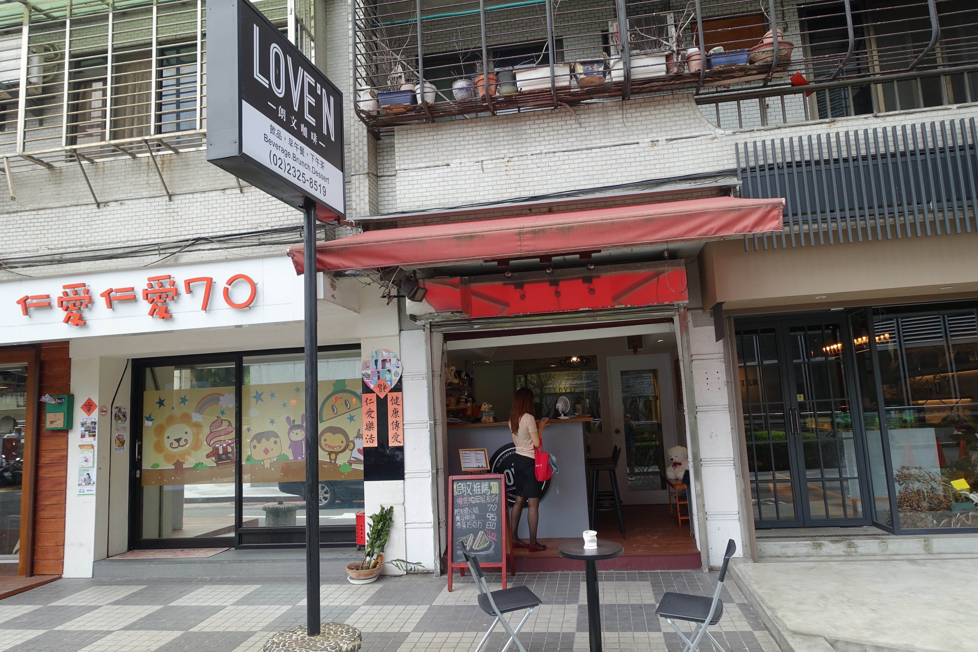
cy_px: 326
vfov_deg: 53.1
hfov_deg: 73.7
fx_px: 652
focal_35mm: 24
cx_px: 489
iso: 125
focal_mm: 8.8
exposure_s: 1/160
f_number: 4
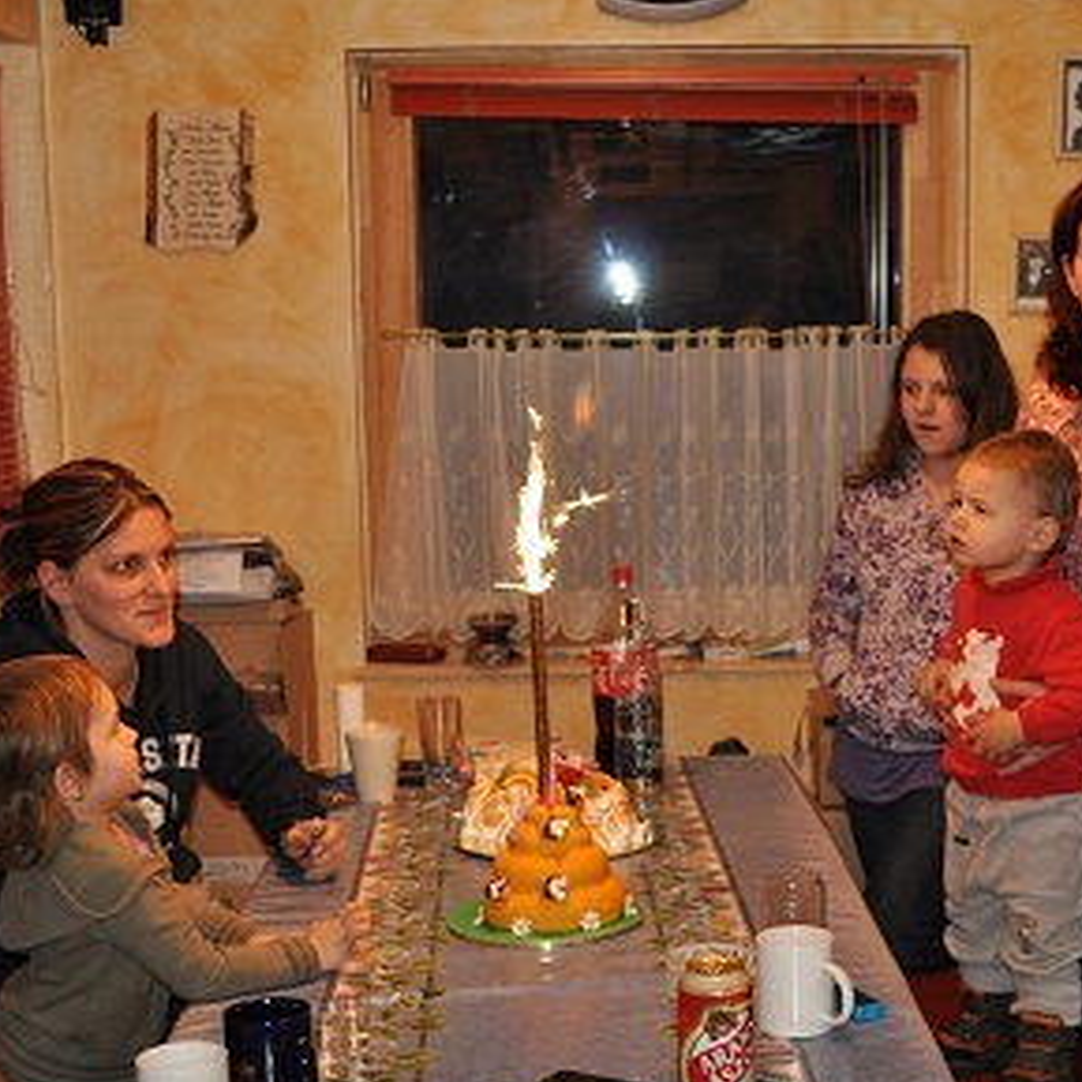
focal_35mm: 59
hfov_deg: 28.8
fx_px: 2086
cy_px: 633
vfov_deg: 29.0
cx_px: 751
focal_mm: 26
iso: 800
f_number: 4.2
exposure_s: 1/60
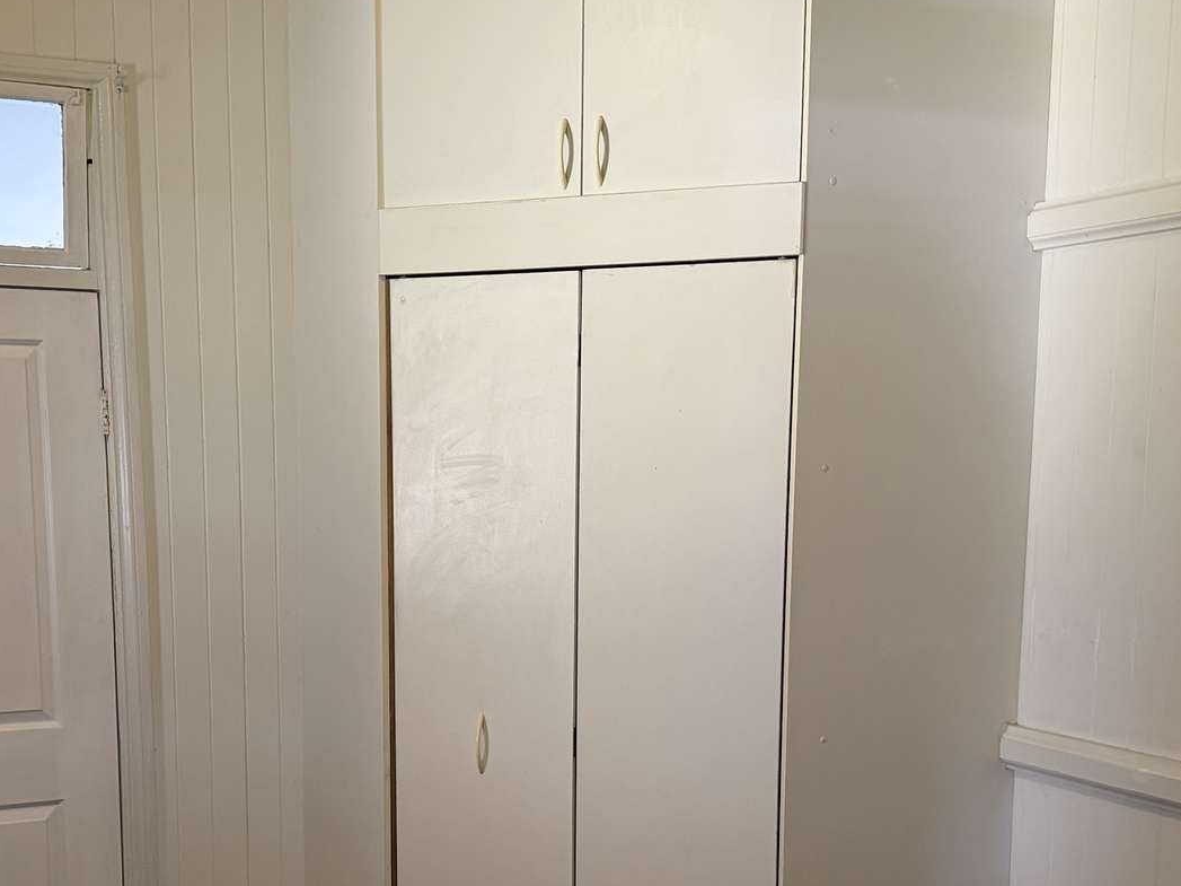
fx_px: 1501
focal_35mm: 44
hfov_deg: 42.7
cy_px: 672
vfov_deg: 32.2
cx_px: 467
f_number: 1.78
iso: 400
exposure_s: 1/50
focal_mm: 6.76
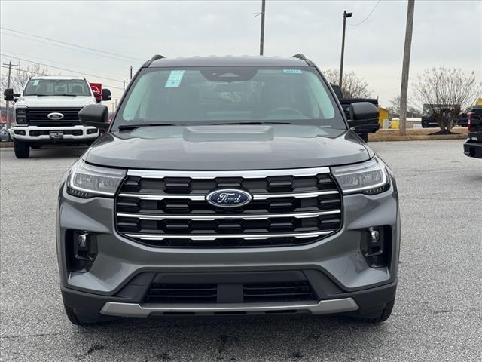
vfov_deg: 30.3
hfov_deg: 39.7
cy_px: 181
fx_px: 668
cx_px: 241
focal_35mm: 48
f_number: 1.78
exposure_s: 1/1339
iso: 64
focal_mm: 6.76
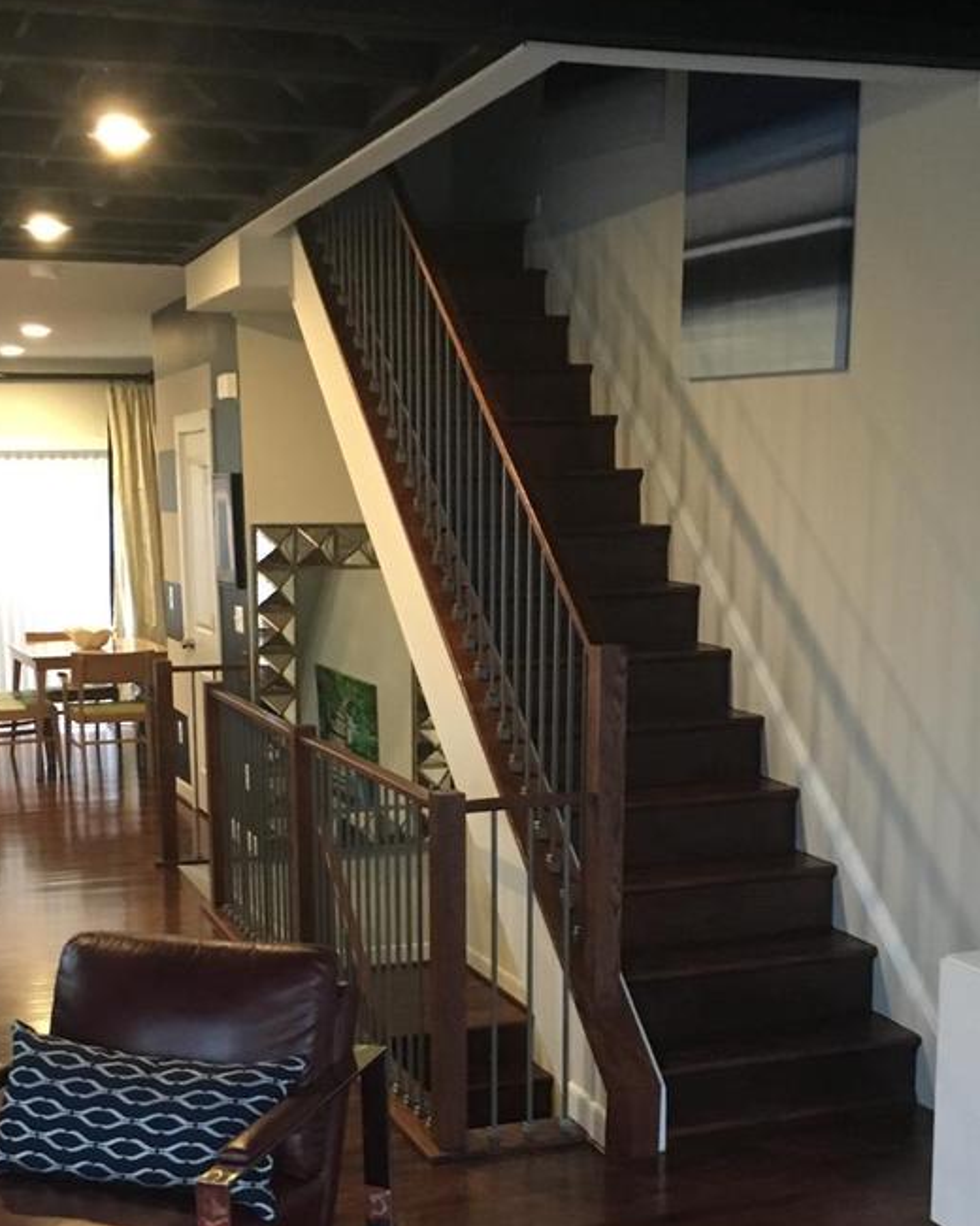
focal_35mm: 47
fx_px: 1704
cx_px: 449
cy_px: 815
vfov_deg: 39.1
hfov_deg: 32.1
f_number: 2.2
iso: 250
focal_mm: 4.15
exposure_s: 1/15
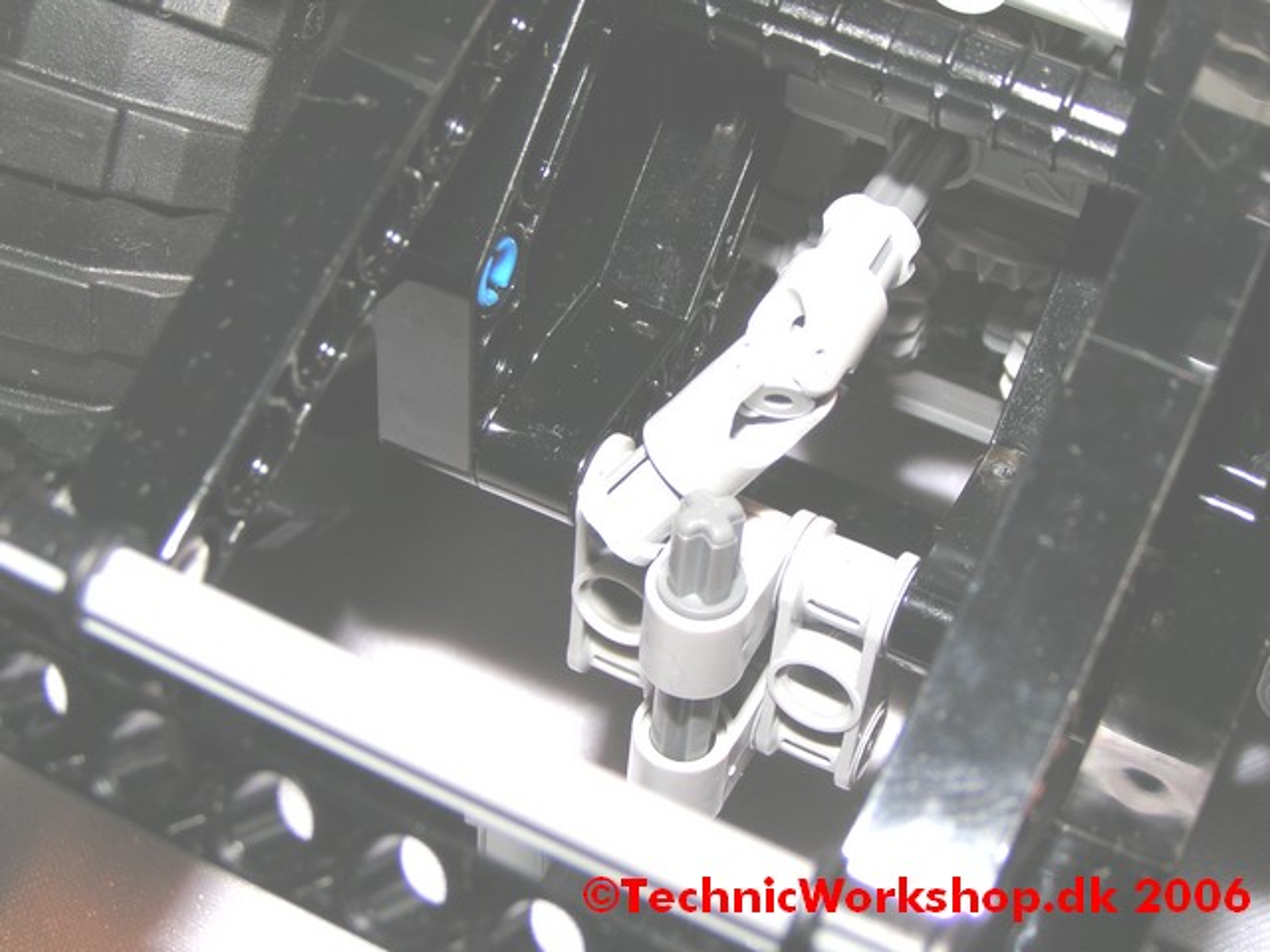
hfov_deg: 30.7
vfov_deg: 23.3
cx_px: 635
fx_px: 2311
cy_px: 476
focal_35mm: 63
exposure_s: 1/60
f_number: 5
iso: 100
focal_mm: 9.7
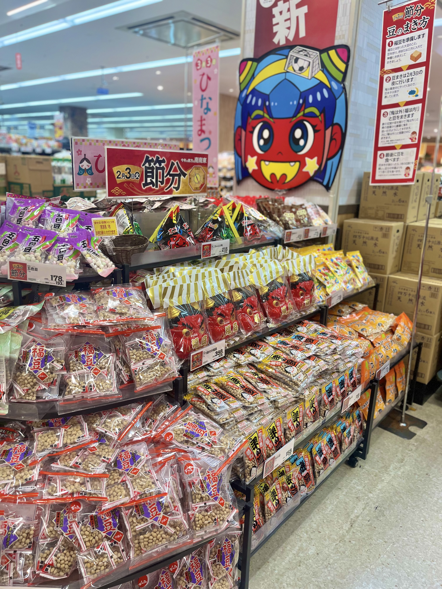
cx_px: 221
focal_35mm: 26
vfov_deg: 67.3
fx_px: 443
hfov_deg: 53.1
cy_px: 294
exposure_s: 1/120
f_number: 1.6
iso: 80
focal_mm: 5.1
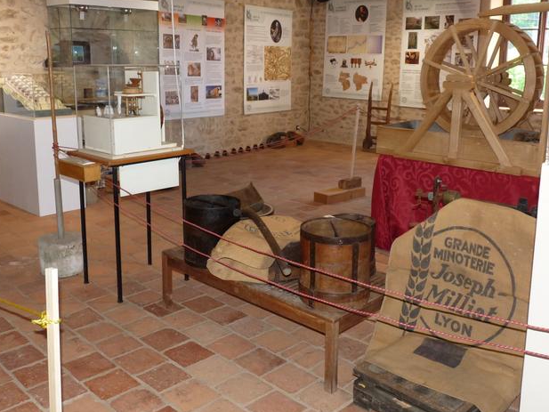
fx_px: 555
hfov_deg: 52.6
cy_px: 171
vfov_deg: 40.6
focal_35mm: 35
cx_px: 271
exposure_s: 1/30
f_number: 2.8
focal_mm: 4.8
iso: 160
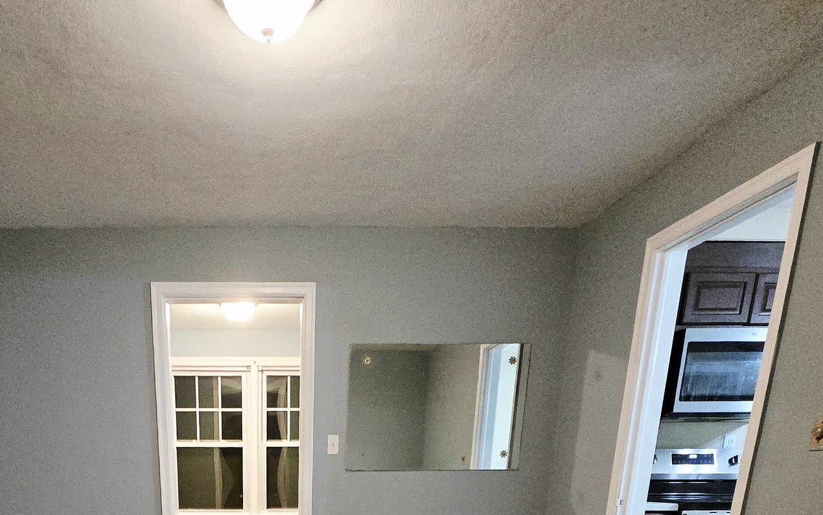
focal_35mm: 25
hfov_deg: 70.4
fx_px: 561
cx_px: 273
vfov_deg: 35.5
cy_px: 653
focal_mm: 2.2
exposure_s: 1/60.2
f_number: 2.2
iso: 1600
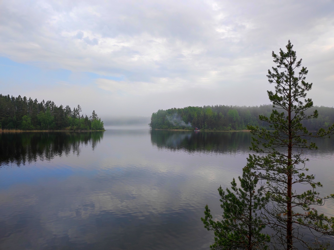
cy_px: 125
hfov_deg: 69.4
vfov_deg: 54.8
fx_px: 241
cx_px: 167
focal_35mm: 25
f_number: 1.79
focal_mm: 4.7
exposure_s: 1/490
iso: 50
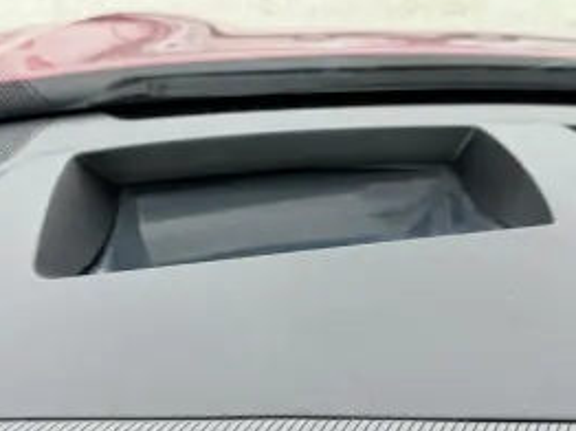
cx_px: 303
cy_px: 244
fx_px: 549
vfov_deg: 42.8
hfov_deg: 55.4
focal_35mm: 33
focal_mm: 6.76
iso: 160
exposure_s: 1/121
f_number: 1.78
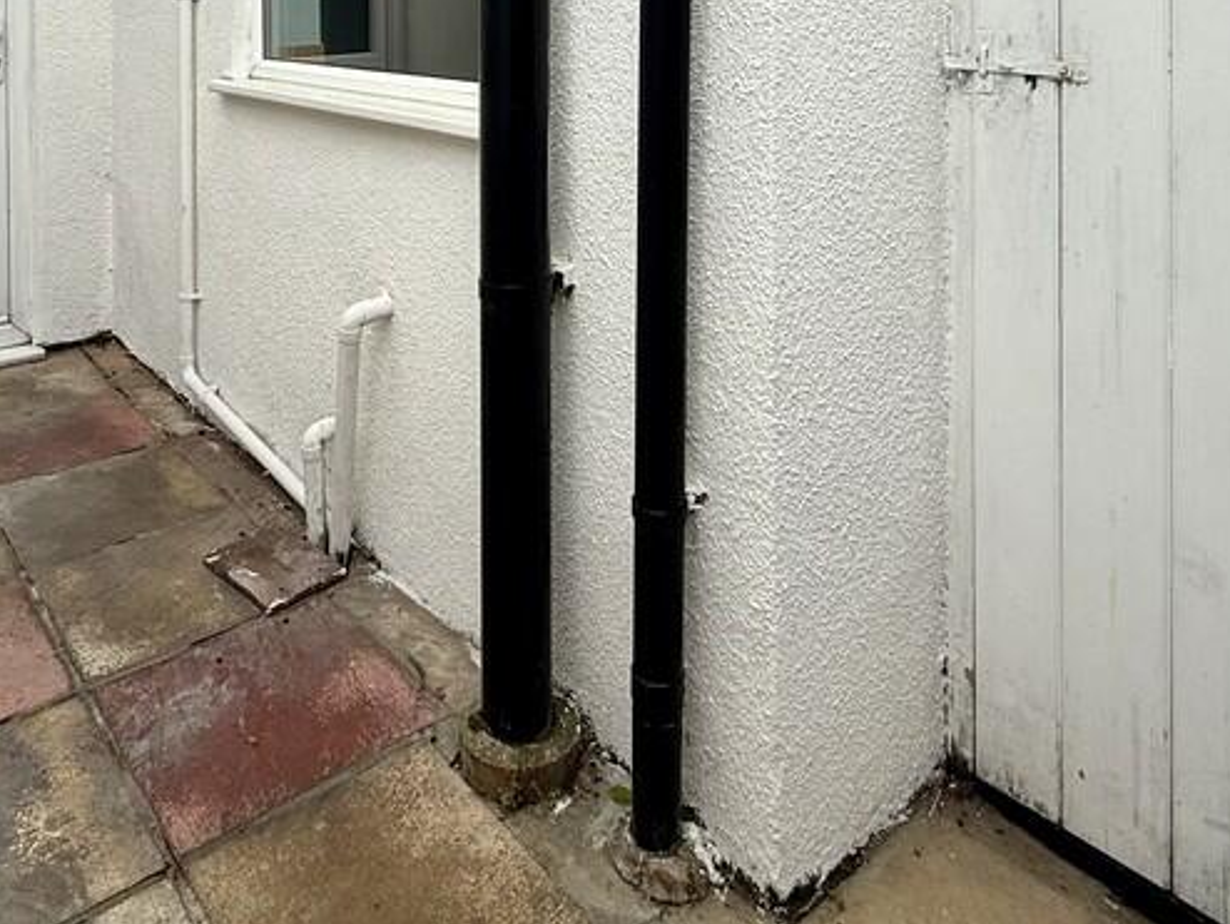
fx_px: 1031
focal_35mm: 29
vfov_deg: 42.1
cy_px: 10
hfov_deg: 61.5
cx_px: 550
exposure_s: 1/651
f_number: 2.2
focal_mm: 2.22
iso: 50
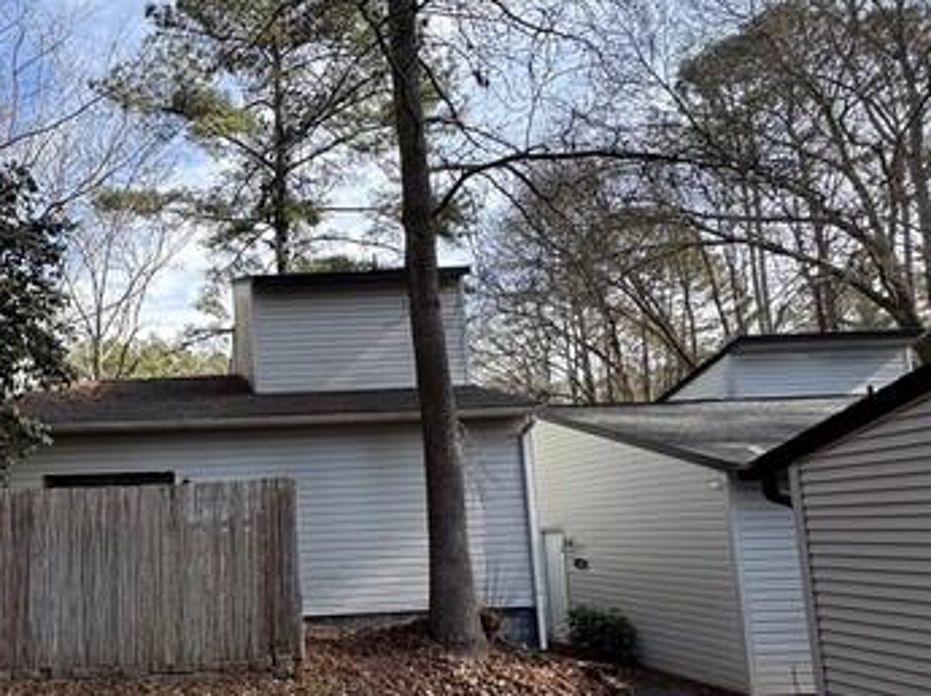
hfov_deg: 61.7
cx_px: 184
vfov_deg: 51.9
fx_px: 699
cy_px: 467
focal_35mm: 26
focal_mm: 2.22
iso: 40
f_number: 2.2
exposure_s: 1/306
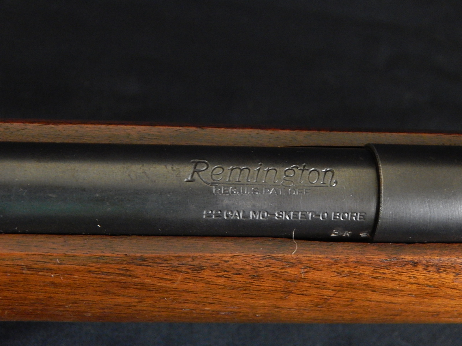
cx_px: 231
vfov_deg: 17.4
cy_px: 173
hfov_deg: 23.0
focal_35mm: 85
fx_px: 1134
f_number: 4.3
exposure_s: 1/15
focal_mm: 15.3
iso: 800
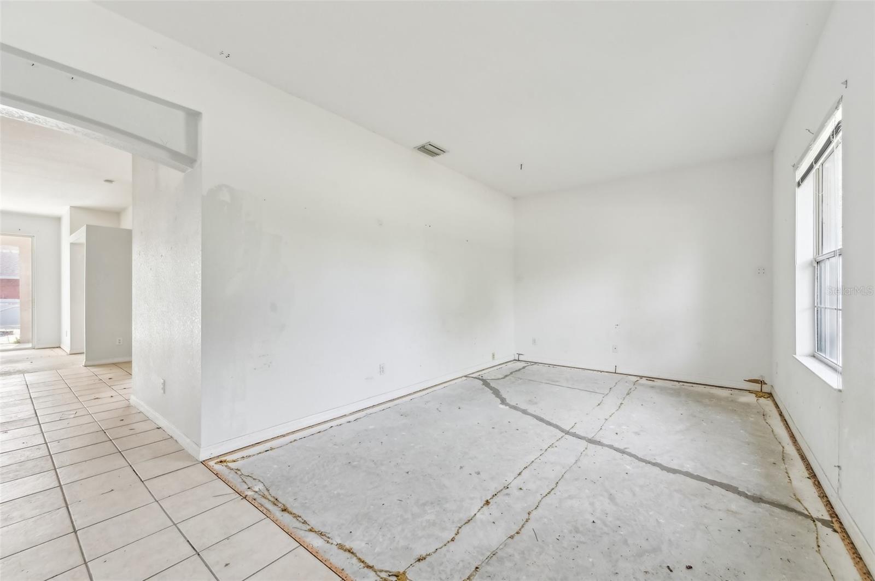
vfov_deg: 81.1
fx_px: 340
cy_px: 290
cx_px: 438
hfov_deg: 104.3
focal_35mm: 14
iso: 400
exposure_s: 1/40
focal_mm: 14
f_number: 8
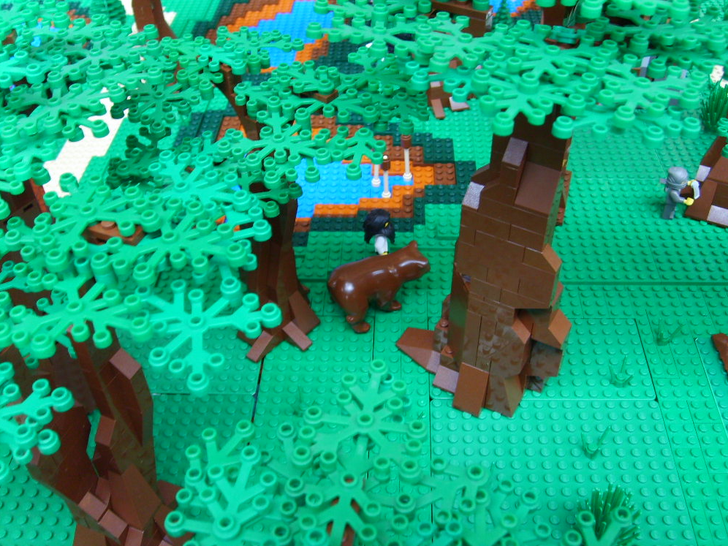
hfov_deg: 51.4
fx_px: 757
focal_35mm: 36
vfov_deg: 39.7
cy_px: 270
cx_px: 371
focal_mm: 5.8
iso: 100
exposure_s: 1/30
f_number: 2.8
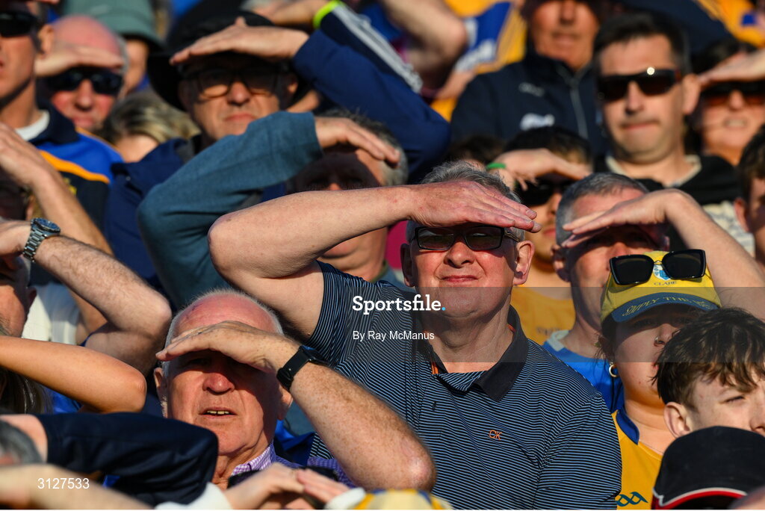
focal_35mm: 400
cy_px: 256
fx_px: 8504
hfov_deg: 5.2
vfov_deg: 3.4
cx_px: 382
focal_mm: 400
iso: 800
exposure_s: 1/3200
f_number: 8
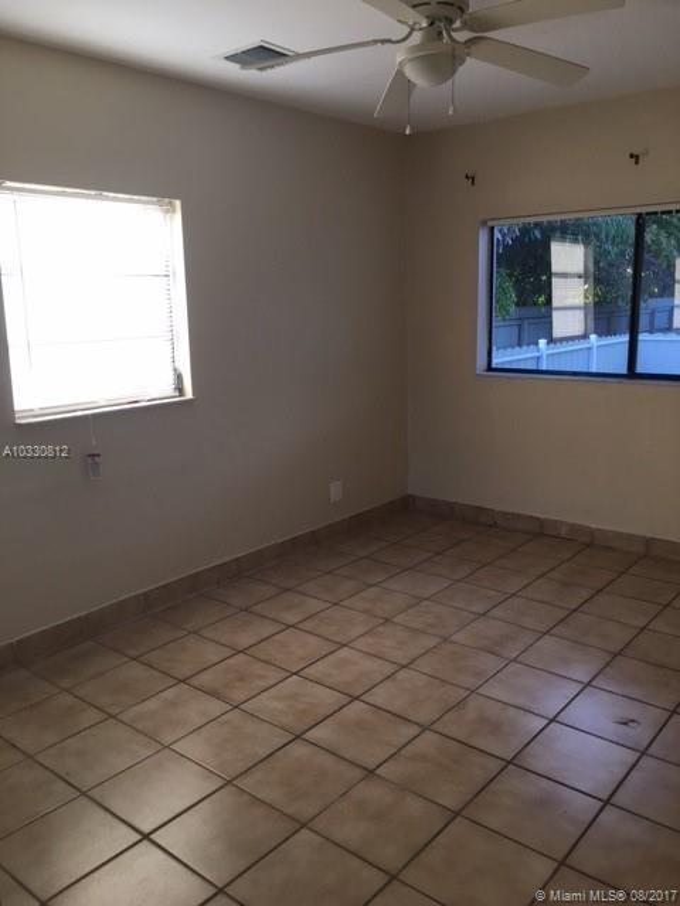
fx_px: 760
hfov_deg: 48.2
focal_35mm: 29
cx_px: 340
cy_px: 453
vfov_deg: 61.7
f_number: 2.2
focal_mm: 4.15
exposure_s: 1/40
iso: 32
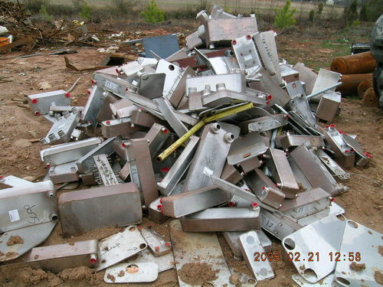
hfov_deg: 58.4
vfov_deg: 45.4
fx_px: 343
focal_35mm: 31
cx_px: 192
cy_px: 144
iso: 50
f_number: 4.6
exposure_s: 1/147
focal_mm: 6.5
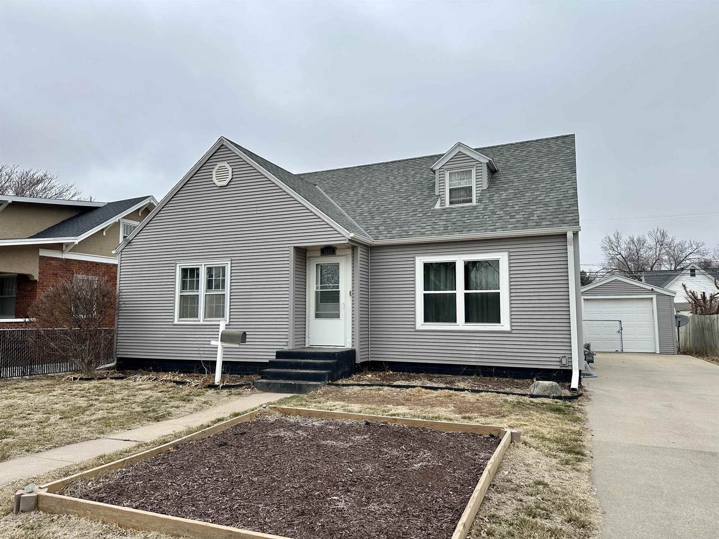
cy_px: 270
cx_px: 360
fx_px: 498
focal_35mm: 24
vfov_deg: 56.8
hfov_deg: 71.6
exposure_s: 1/1095
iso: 80
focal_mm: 6.86
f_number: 1.78
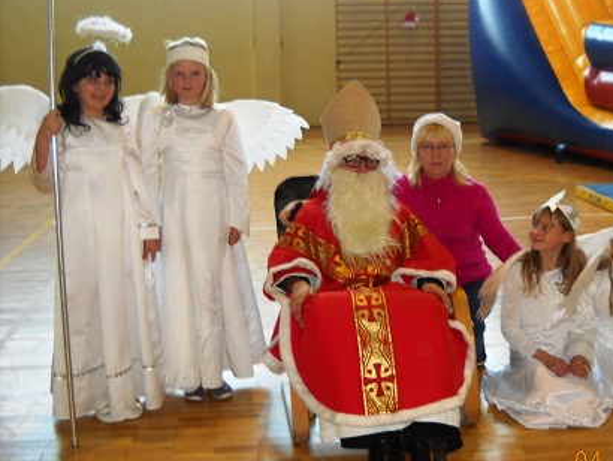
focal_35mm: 50
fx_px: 886
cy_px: 239
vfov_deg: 29.1
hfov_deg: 38.0
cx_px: 372
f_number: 3.1
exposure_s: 1/30
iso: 200
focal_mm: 6.72
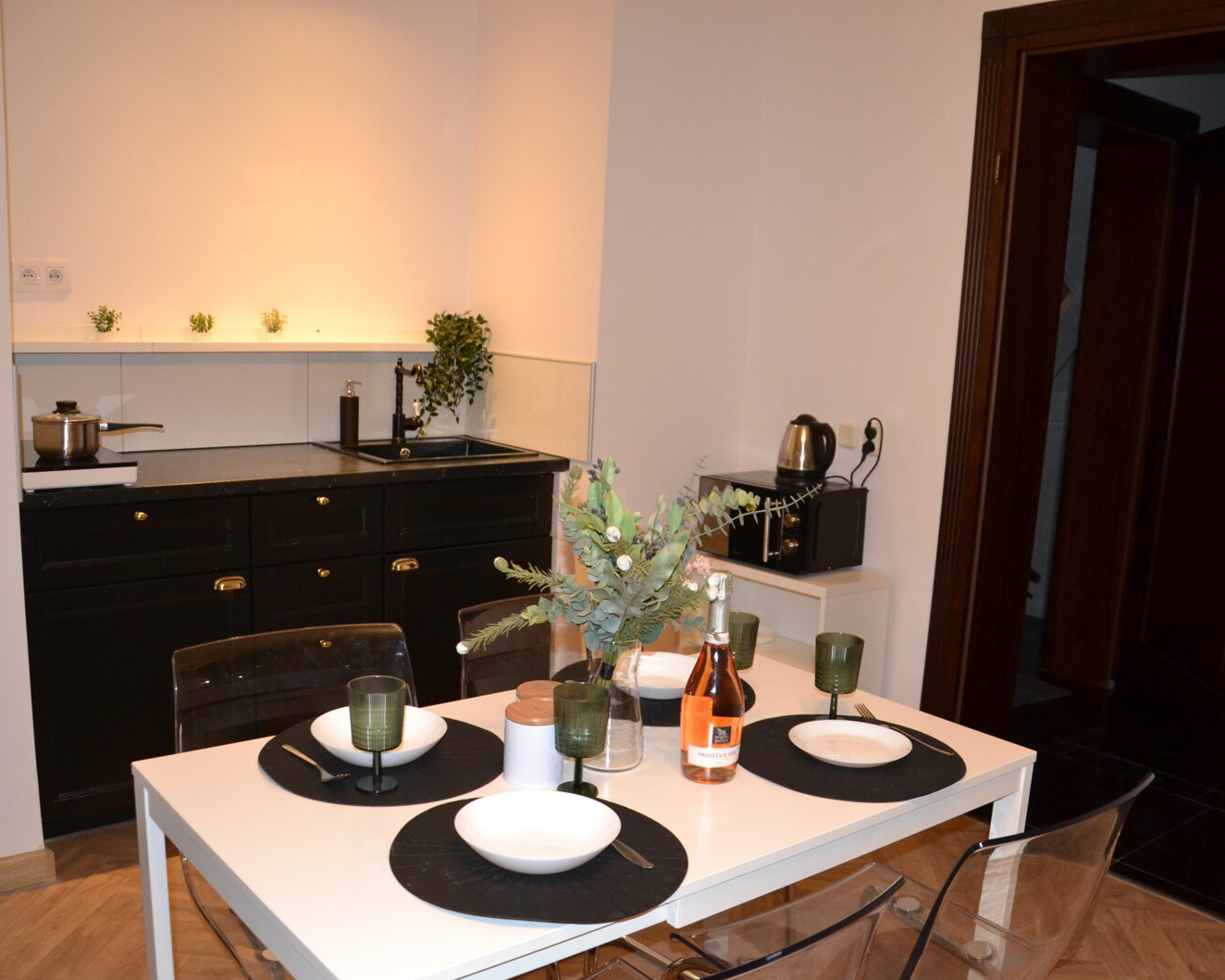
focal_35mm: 31
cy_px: 498
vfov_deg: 47.1
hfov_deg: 57.2
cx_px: 620
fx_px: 1124
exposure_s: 1/60
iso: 1400
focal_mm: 18
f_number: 3.5
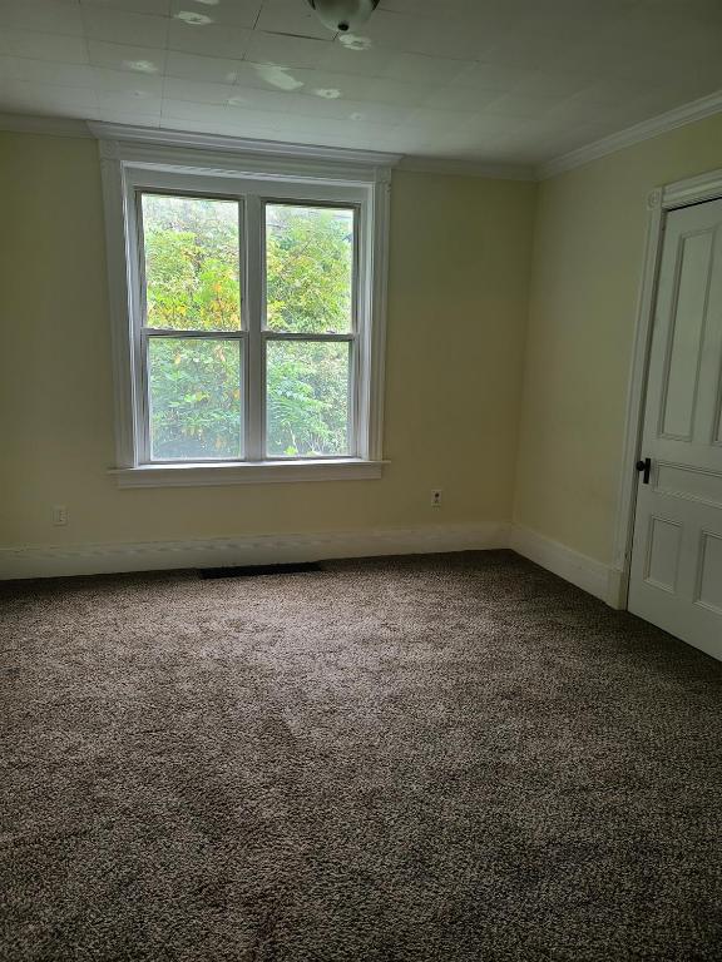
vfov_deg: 69.4
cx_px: 361
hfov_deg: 54.9
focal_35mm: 25
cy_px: 481
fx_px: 695
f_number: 1.8
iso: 64
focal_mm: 7
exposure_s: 1/59
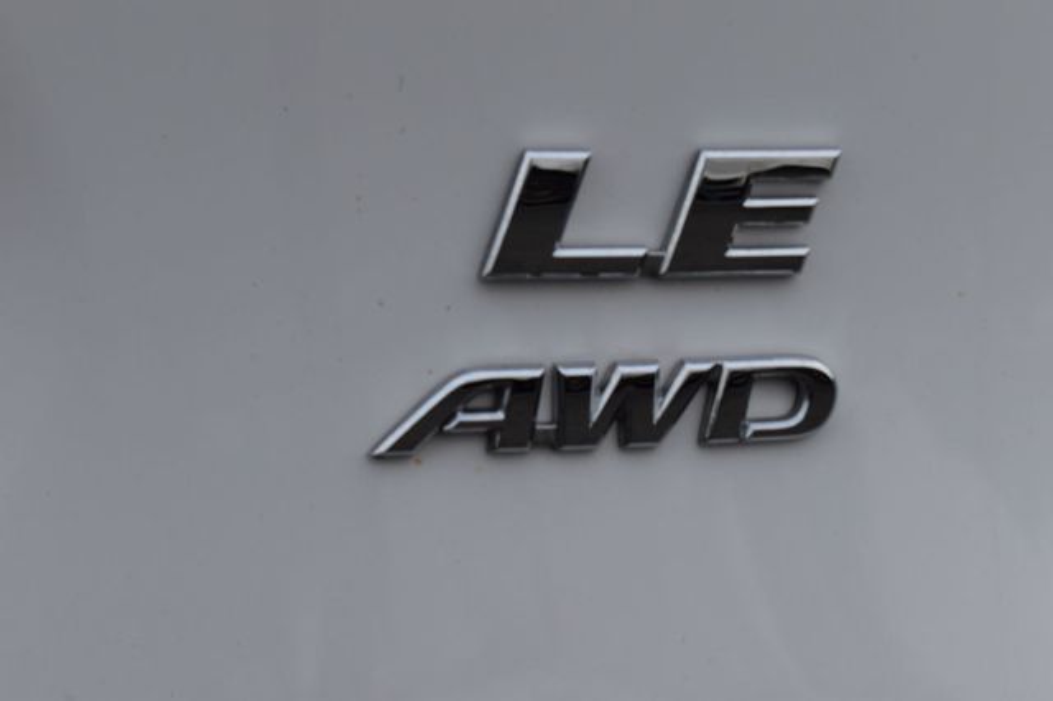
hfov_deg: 24.6
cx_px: 526
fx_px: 2412
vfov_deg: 16.5
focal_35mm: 82
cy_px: 350
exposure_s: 1/50
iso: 400
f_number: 8
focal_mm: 55
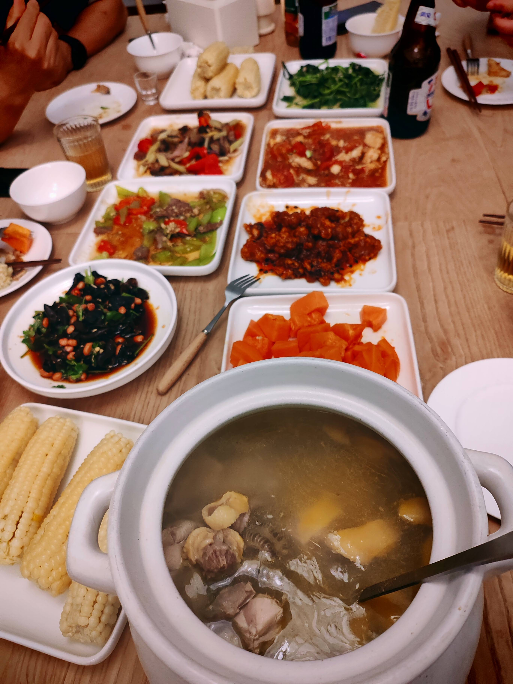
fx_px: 534
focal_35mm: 27
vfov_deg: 65.3
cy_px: 342
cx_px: 256
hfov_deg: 51.4
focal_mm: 6.14
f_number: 1.8
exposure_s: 1/100
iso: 1378
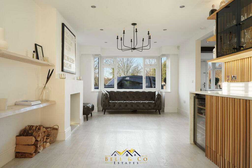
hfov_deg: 71.5
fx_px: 175
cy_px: 84
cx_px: 126
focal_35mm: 25
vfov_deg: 51.3
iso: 100
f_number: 9
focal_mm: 25
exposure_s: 1/1.67
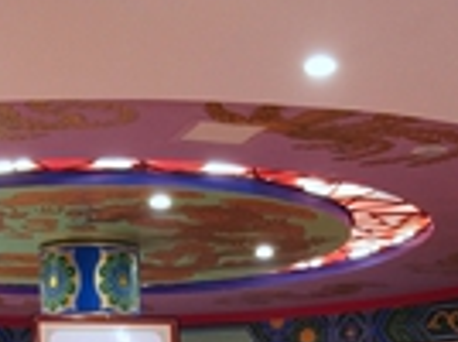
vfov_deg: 12.6
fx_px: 1479
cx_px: 222
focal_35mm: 112
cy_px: 504
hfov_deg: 17.6
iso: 237
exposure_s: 1/50
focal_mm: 3.95
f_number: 1.8
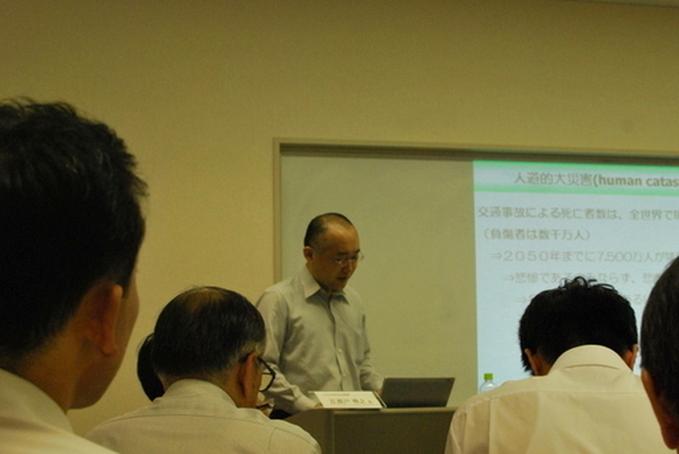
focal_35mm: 66
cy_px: 275
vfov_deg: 20.8
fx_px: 1239
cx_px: 358
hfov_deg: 30.6
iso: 800
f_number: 6.3
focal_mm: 35
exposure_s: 1/80
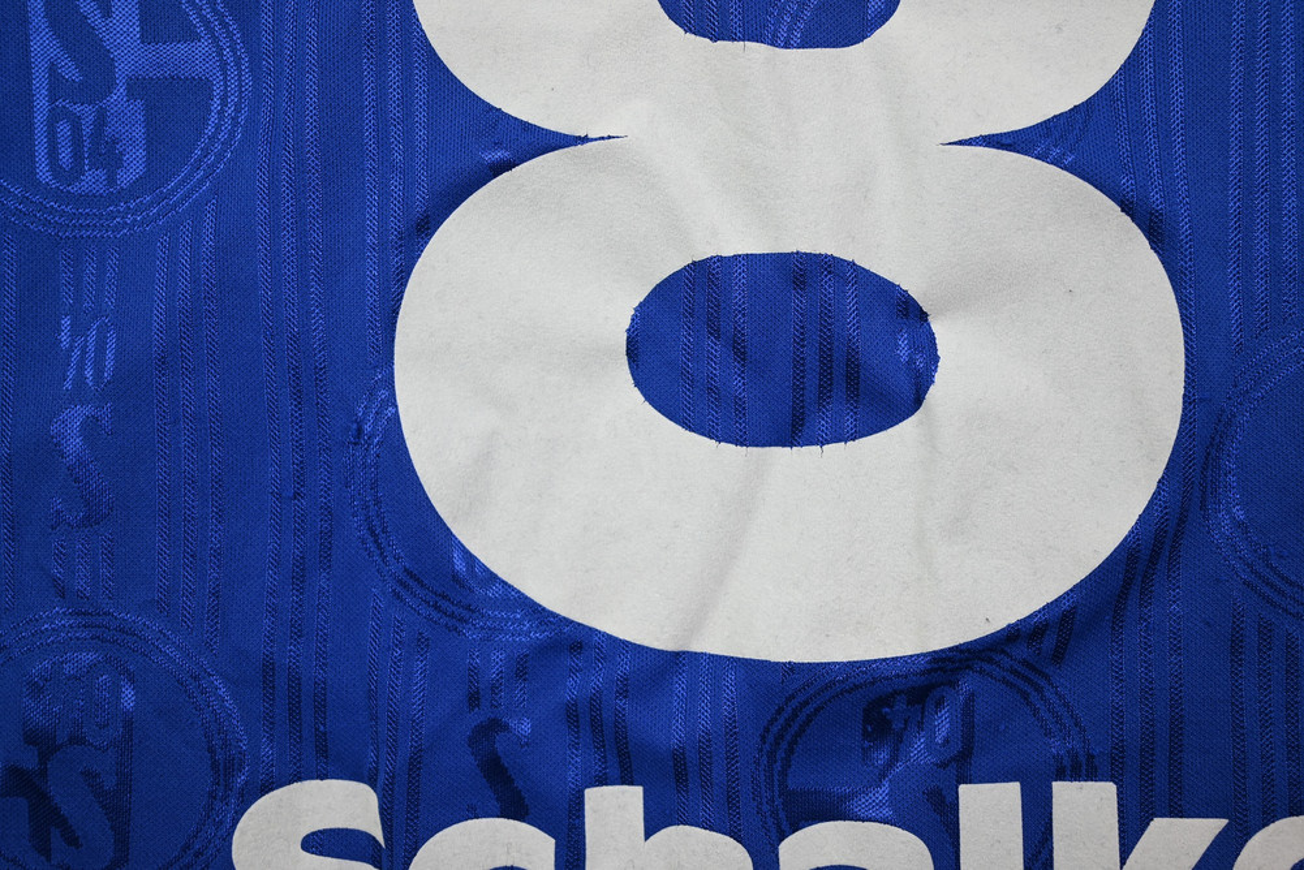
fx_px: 1268
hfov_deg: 54.4
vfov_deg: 37.9
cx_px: 652
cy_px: 435
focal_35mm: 35
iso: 200
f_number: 5
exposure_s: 1/125
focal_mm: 35
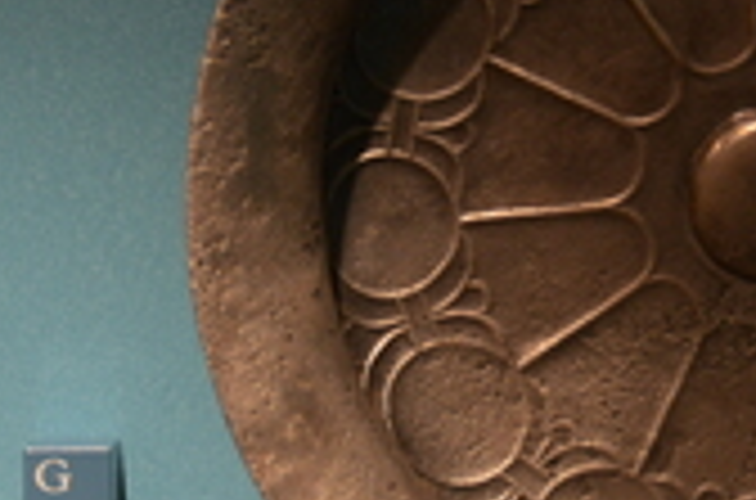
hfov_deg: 9.4
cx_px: 594
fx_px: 4607
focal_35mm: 220
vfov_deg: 6.2
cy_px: 227
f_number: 4.8
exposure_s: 1/250
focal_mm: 56
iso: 1000
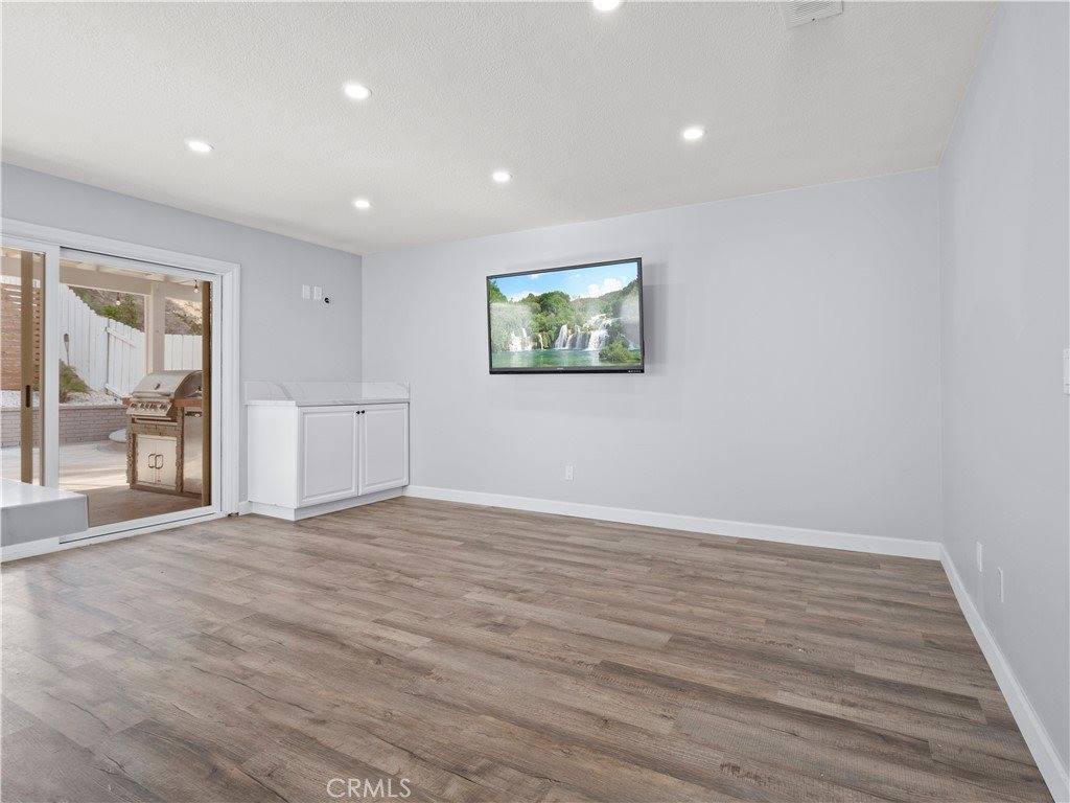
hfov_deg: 87.8
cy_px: 402
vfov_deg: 71.6
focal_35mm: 18
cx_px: 535
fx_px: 556
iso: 200
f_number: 8
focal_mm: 9
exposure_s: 1/3
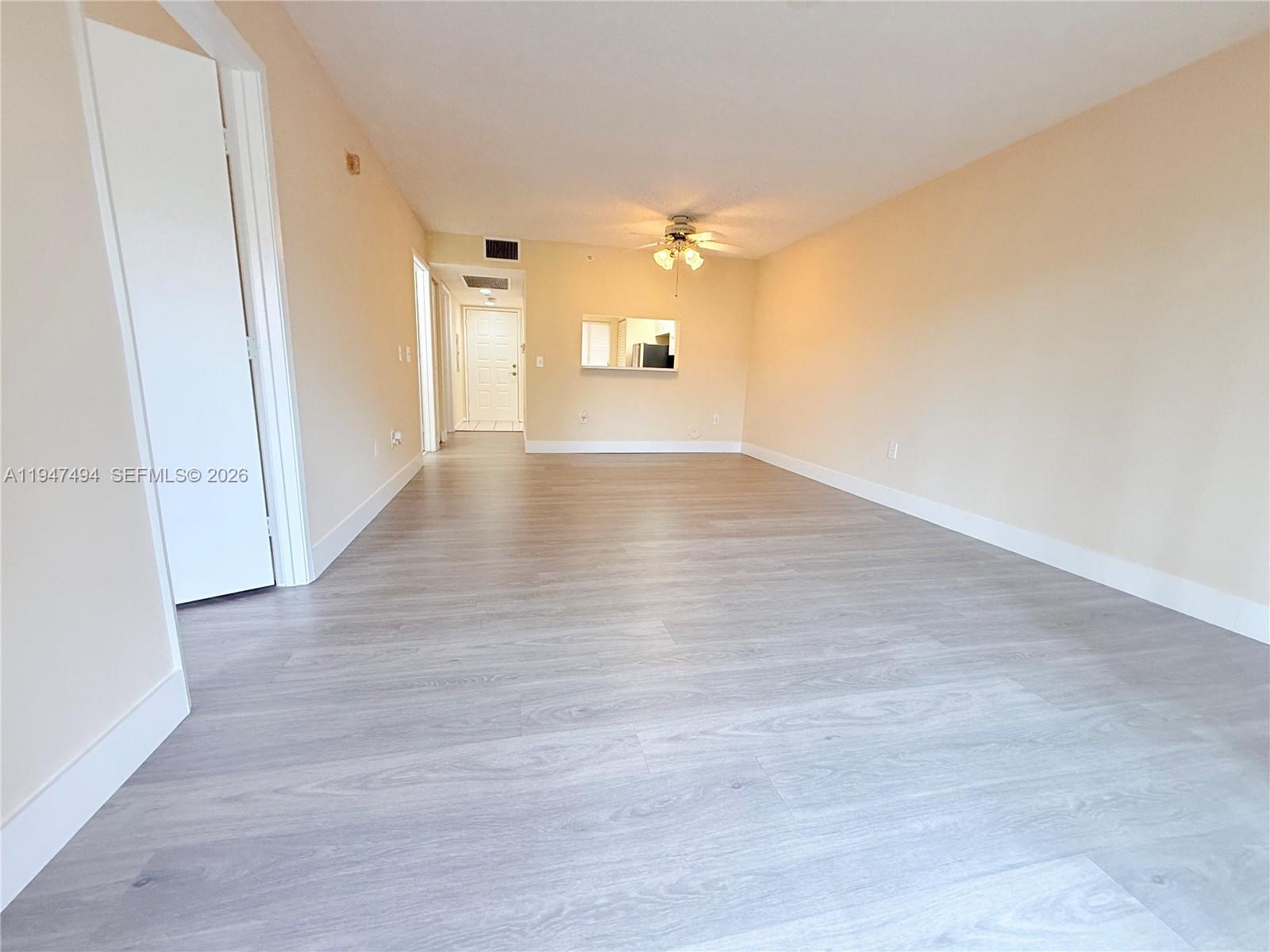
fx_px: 514
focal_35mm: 14
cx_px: 635
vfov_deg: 85.7
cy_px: 476
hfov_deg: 102.1
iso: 320
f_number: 2.2
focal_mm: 2.22
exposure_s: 1/120
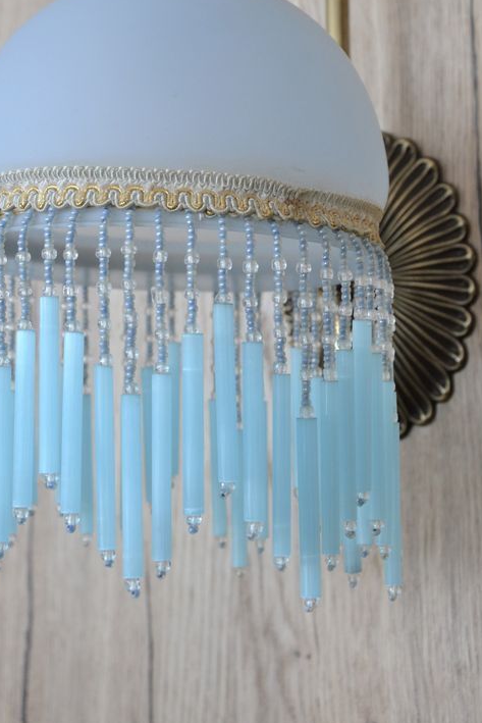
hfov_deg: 21.2
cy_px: 211
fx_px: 1285
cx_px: 225
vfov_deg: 31.0
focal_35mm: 64
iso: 400
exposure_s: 1/100
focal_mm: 28
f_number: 5
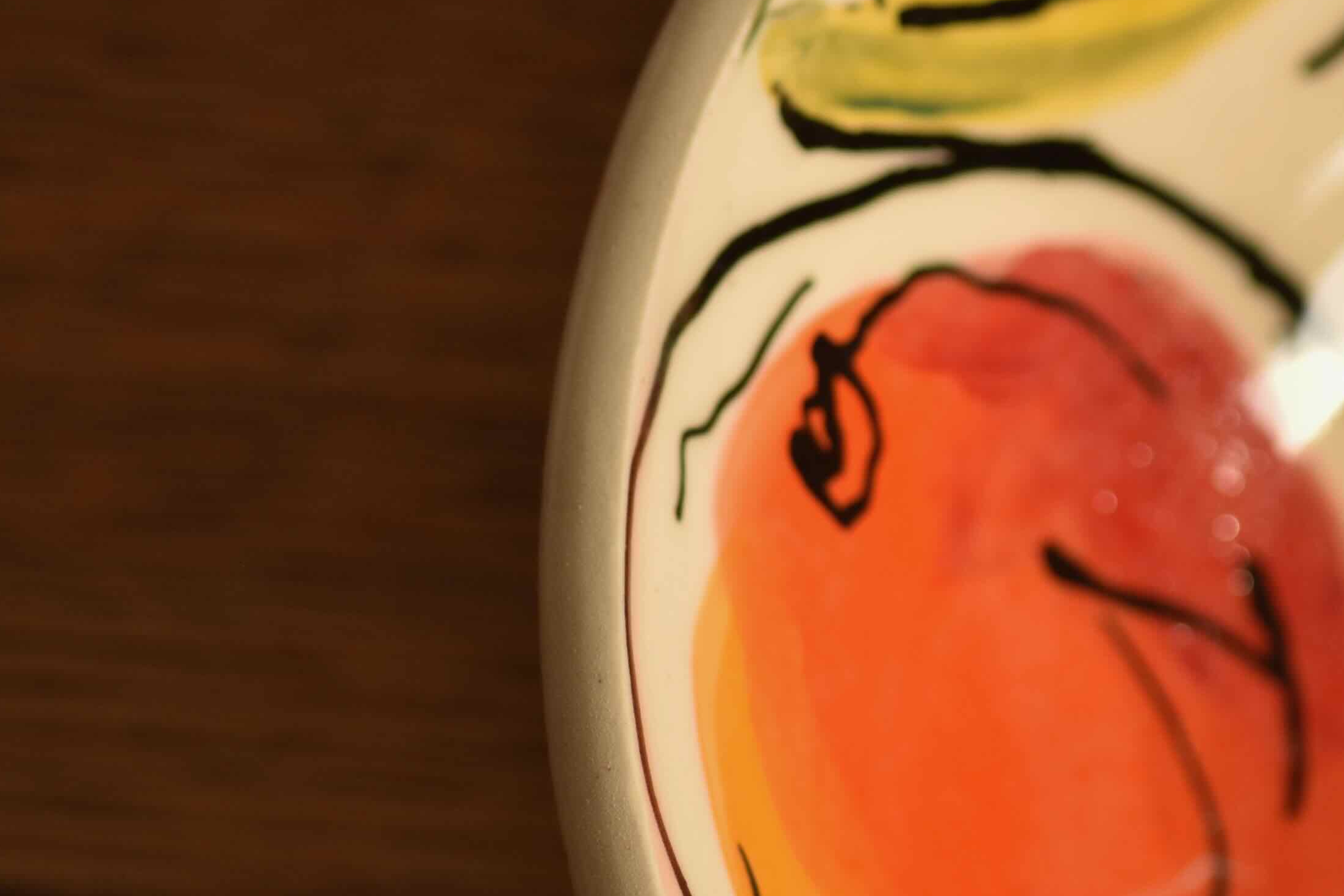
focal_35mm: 245
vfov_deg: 5.6
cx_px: 1601
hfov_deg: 8.3
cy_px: 469
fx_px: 9145
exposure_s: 1/640
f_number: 4
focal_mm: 60
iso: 100
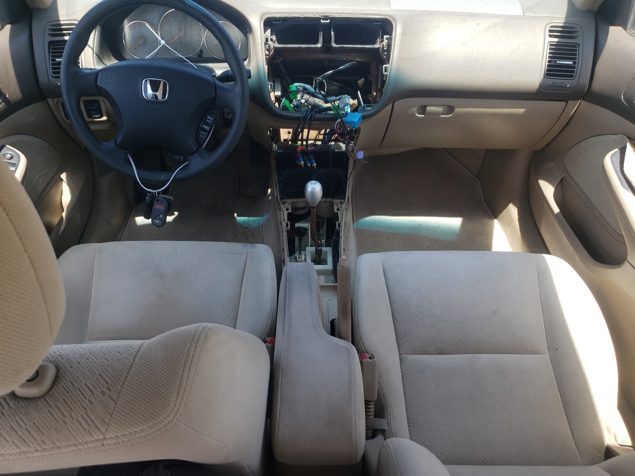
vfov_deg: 51.4
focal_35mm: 27
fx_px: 495
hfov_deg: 65.3
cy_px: 246
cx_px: 307
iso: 50
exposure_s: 1/370
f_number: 1.5
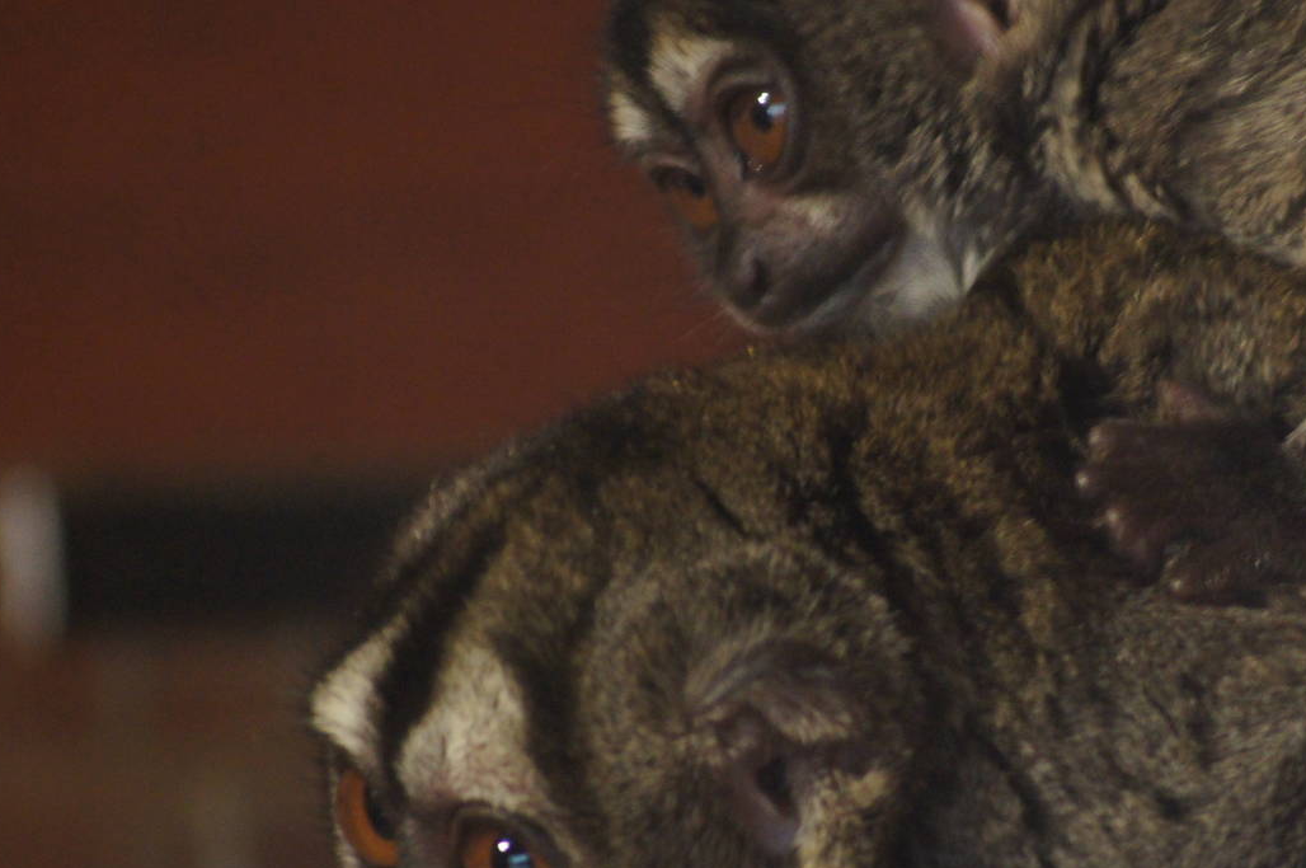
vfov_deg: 2.9
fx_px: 16923
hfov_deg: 4.4
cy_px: 533
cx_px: 997
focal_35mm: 467
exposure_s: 1/5
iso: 1600
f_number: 5.6
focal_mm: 200
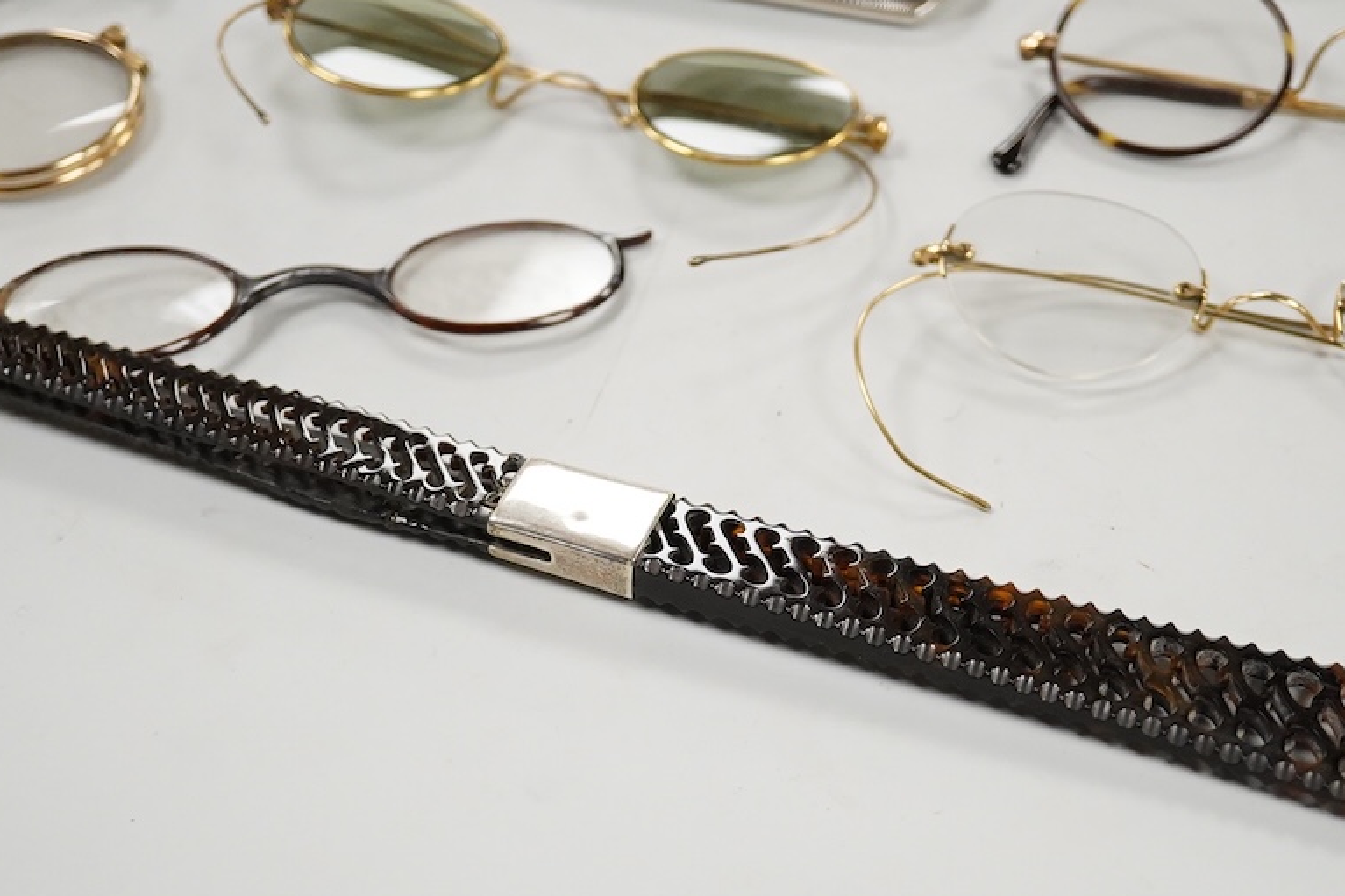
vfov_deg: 20.6
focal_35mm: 66
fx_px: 2465
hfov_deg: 30.5
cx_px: 737
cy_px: 514
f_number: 3.5
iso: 2500
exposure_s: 1/640
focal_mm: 30
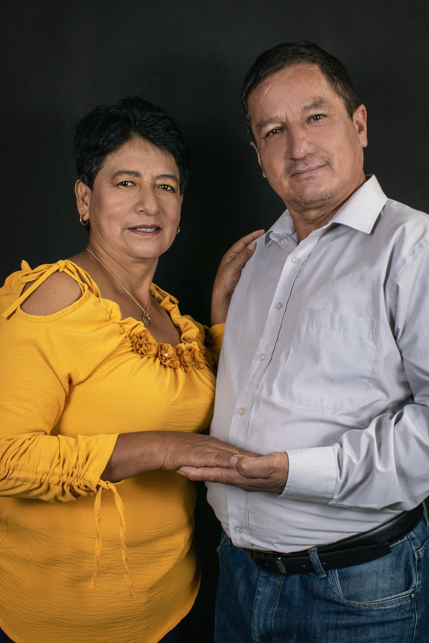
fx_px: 814
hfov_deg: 29.5
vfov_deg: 43.1
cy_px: 324
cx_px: 216
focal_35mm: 46
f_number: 6.3
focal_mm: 29
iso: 200
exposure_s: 1/40
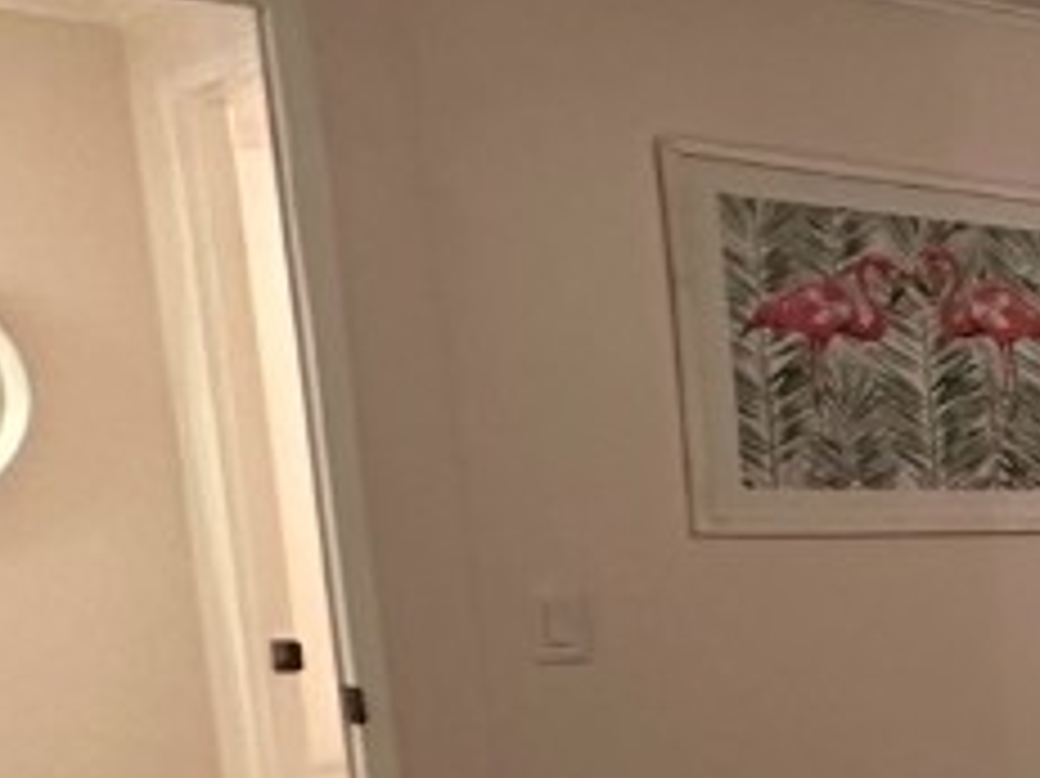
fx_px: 1862
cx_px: 1999
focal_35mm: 62
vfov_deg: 22.8
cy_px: 747
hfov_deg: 19.8
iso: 800
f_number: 2.2
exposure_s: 1/60
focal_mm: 2.22
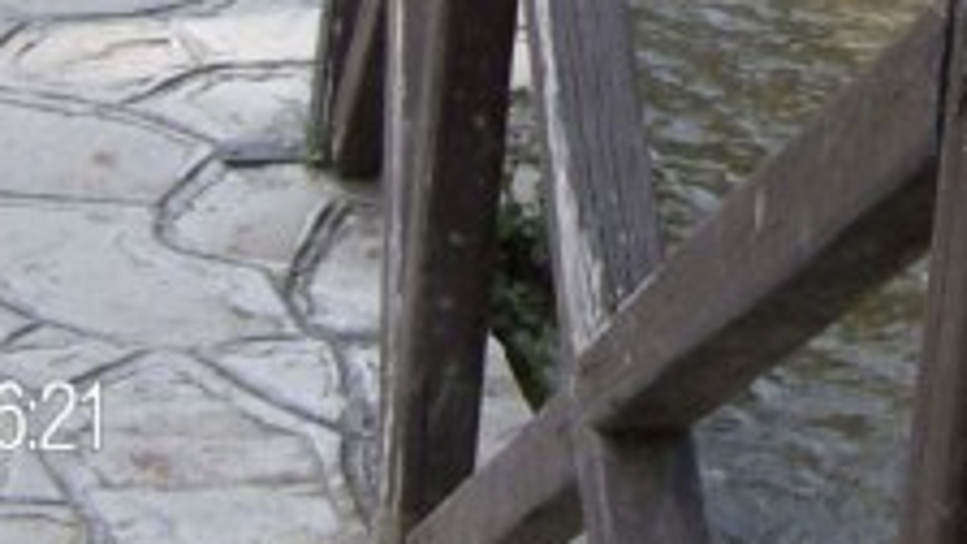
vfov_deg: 9.3
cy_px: -468
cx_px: 920
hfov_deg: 17.1
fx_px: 3154
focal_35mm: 123
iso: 100
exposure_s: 1/225
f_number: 4.7
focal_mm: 6
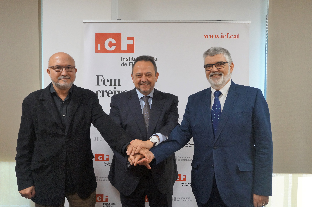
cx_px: 156
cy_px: 104
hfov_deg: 57.3
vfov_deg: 39.9
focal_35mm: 33
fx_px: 286
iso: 2000
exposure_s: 1/160
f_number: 4
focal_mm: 22
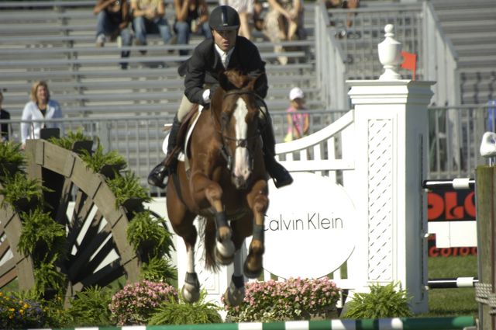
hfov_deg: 2.8
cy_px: 165
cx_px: 248
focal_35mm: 750
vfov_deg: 1.8
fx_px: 10320
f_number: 7.1
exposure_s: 1/1000
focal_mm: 500
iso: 320
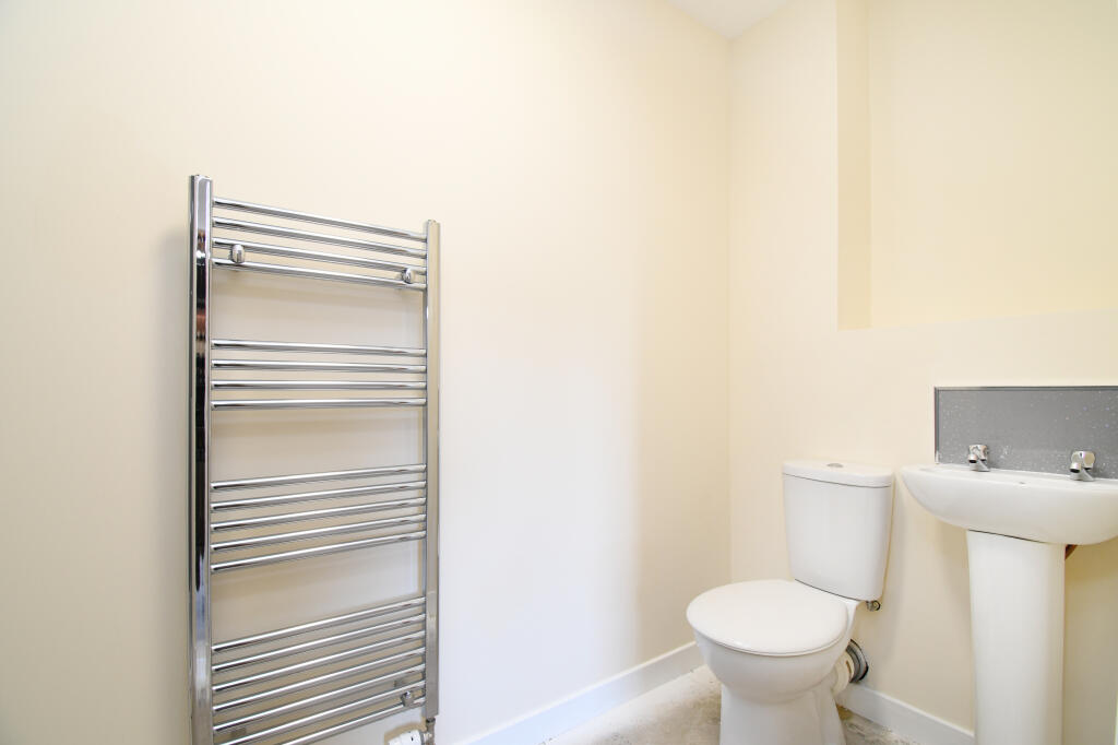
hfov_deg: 100.4
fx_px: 466
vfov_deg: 77.3
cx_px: 559
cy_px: 372
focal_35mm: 15
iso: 320
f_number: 9
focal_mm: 10
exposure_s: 1/6
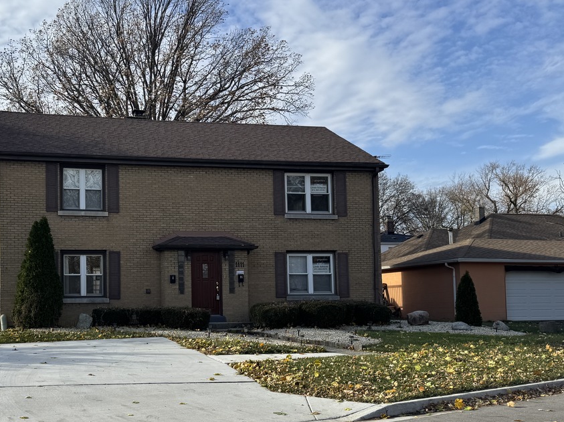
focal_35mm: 41
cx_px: 150
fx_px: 668
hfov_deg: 44.4
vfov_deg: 34.9
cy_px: 264
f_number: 1.78
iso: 80
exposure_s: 1/3413
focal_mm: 6.76
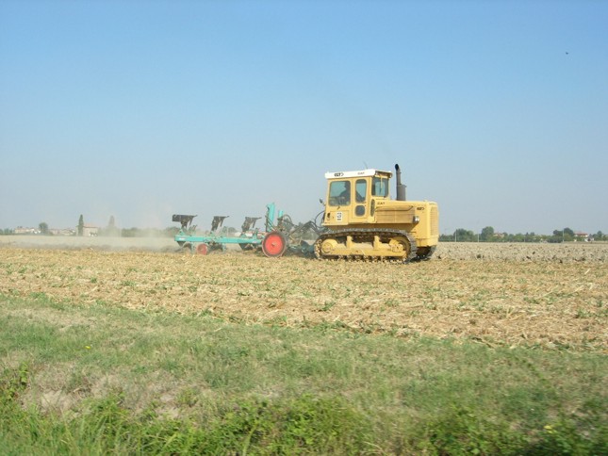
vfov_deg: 37.7
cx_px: 304
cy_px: 228
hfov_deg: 49.0
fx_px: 668
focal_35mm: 38
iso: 64
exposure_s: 1/461
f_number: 4.8
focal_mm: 7.8
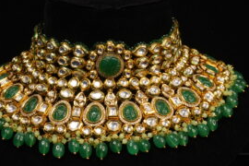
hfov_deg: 27.3
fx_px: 512
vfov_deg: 18.4
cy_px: 83
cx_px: 112
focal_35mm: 74
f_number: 13
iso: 4000
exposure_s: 1/100
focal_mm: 50
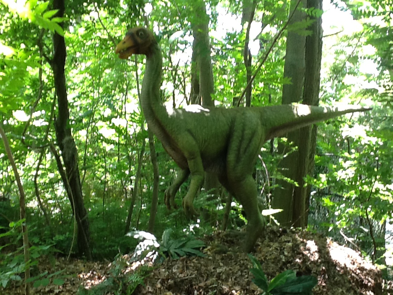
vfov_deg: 44.2
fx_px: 363
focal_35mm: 32
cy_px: 148
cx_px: 196
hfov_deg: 56.8
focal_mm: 2.03
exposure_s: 1/30
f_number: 2.4
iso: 80
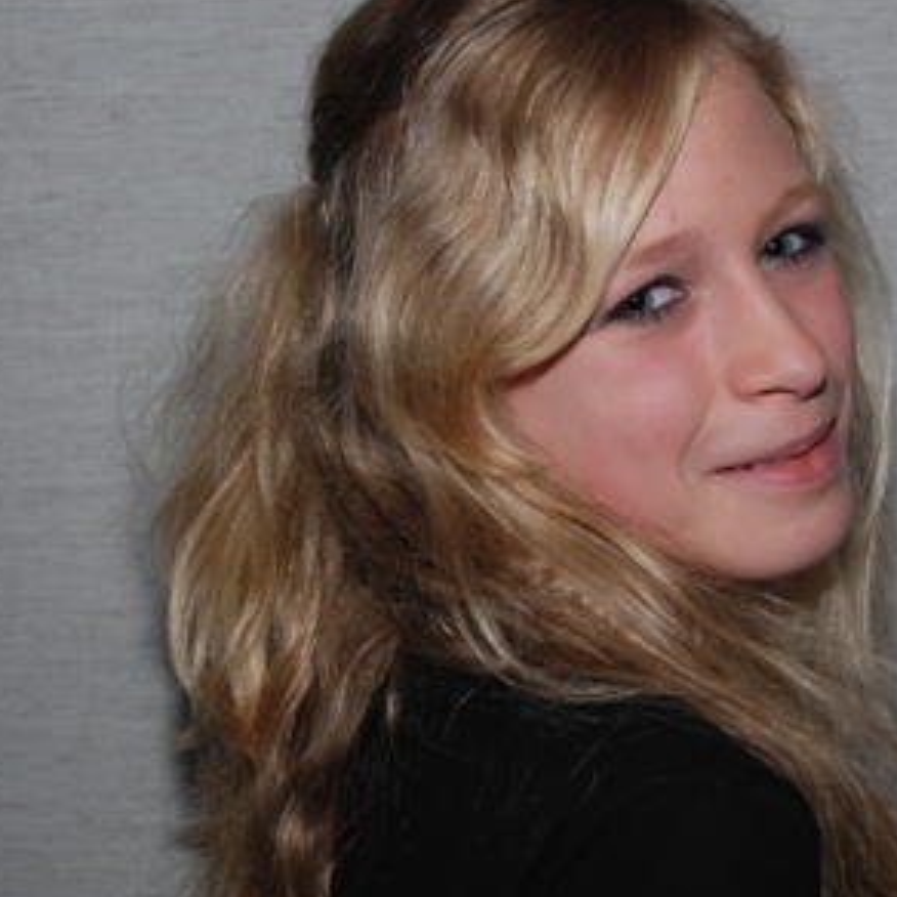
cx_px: 617
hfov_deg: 19.9
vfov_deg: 20.0
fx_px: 2549
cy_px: 439
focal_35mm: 87
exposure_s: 1/60
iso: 200
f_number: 5
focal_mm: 31
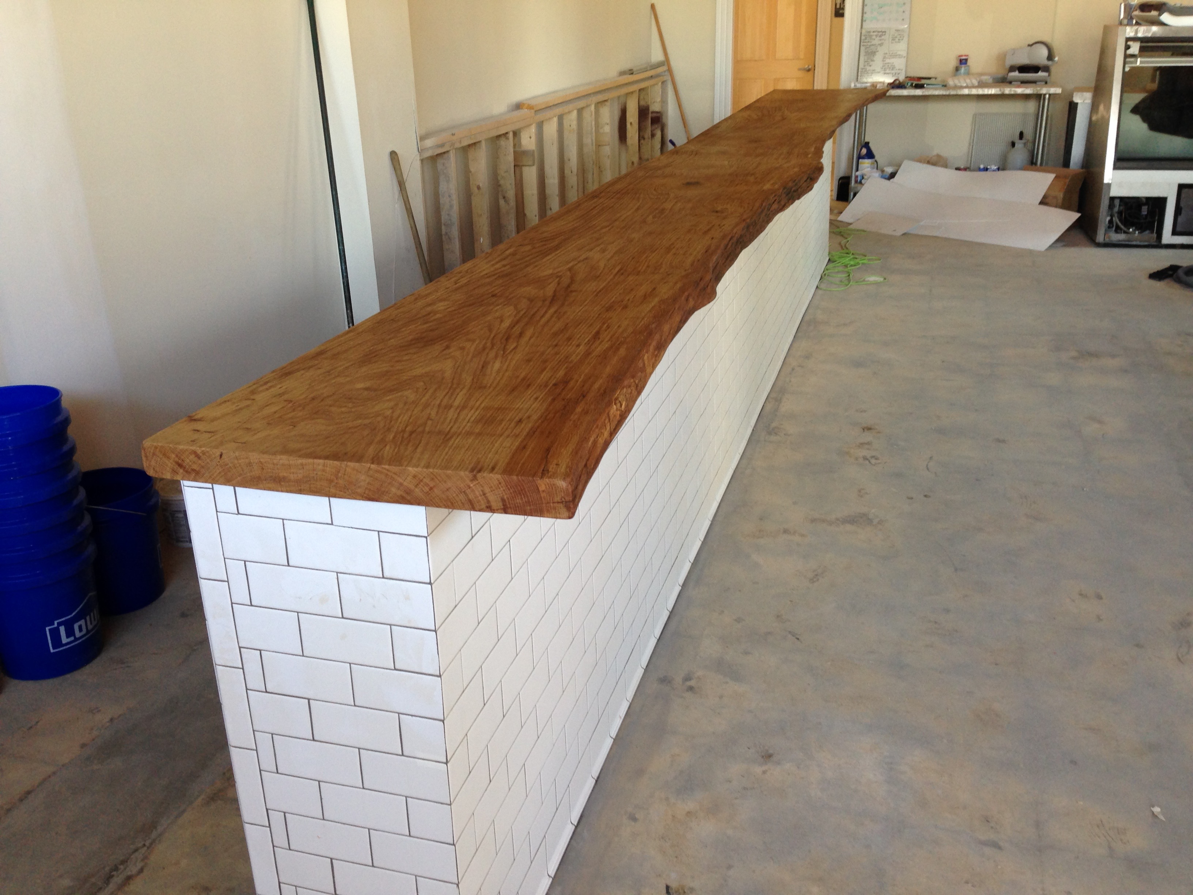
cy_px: 448
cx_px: 596
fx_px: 1137
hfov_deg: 55.4
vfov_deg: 42.9
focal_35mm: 33
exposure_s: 1/20
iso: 64
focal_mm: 4.12
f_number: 2.4
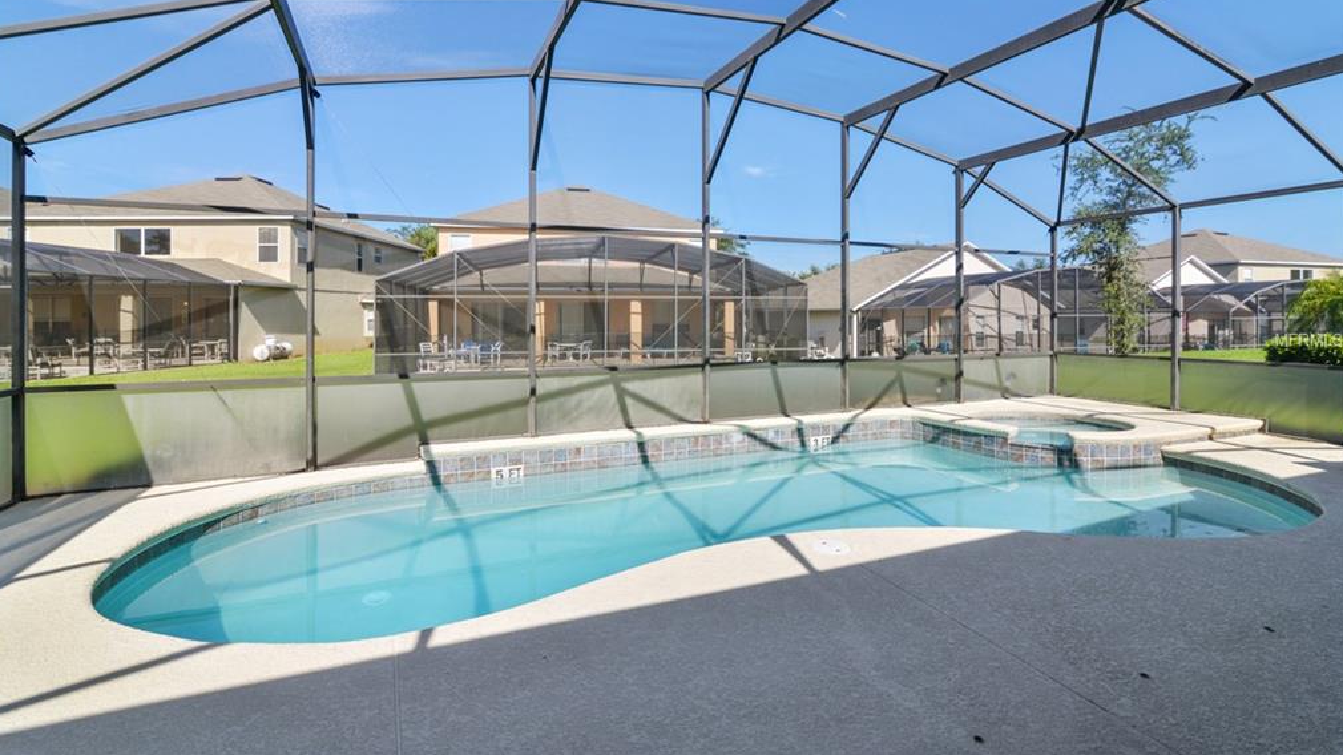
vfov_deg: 63.8
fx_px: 605
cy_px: 341
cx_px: 670
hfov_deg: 95.9
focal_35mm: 17
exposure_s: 1/640
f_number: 8
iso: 250
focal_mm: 16
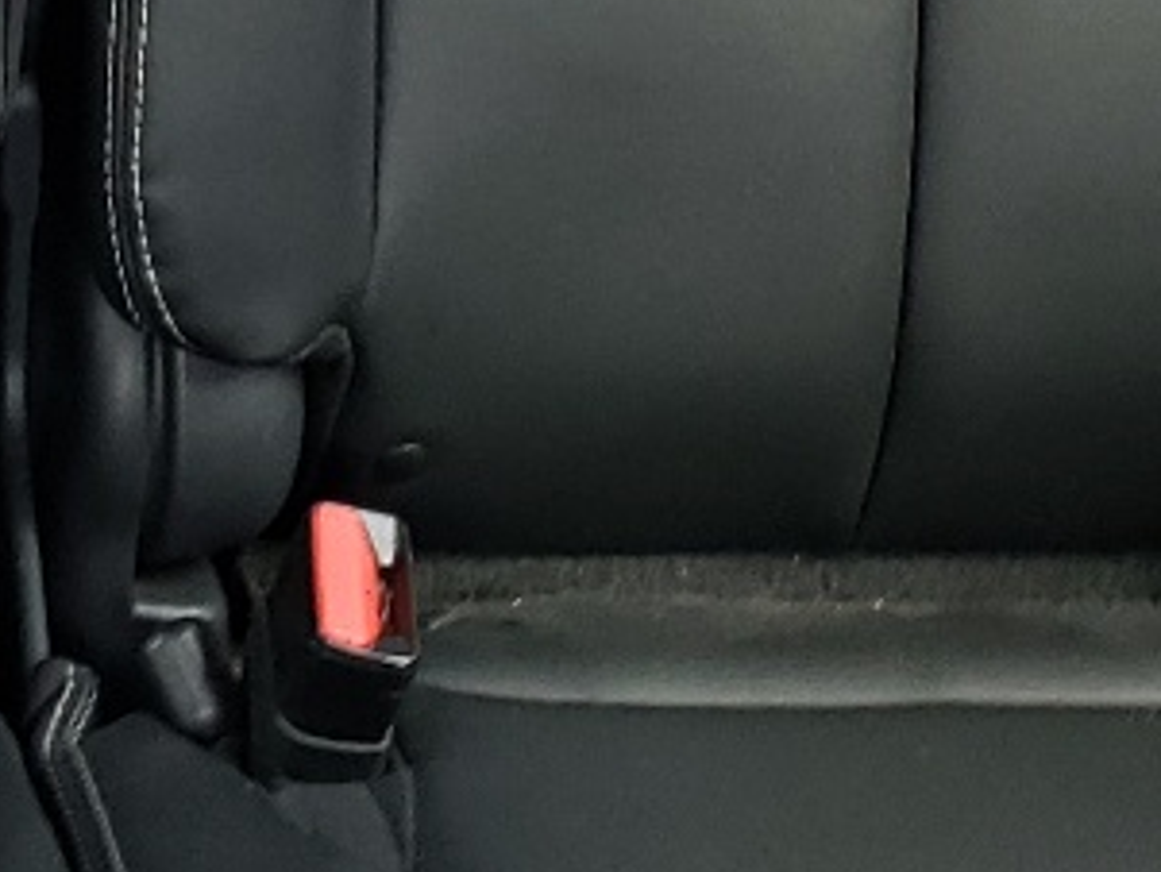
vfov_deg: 10.1
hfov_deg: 14.0
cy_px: -741
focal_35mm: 138
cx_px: -127
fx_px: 4630
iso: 96
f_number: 1.5
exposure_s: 1/50
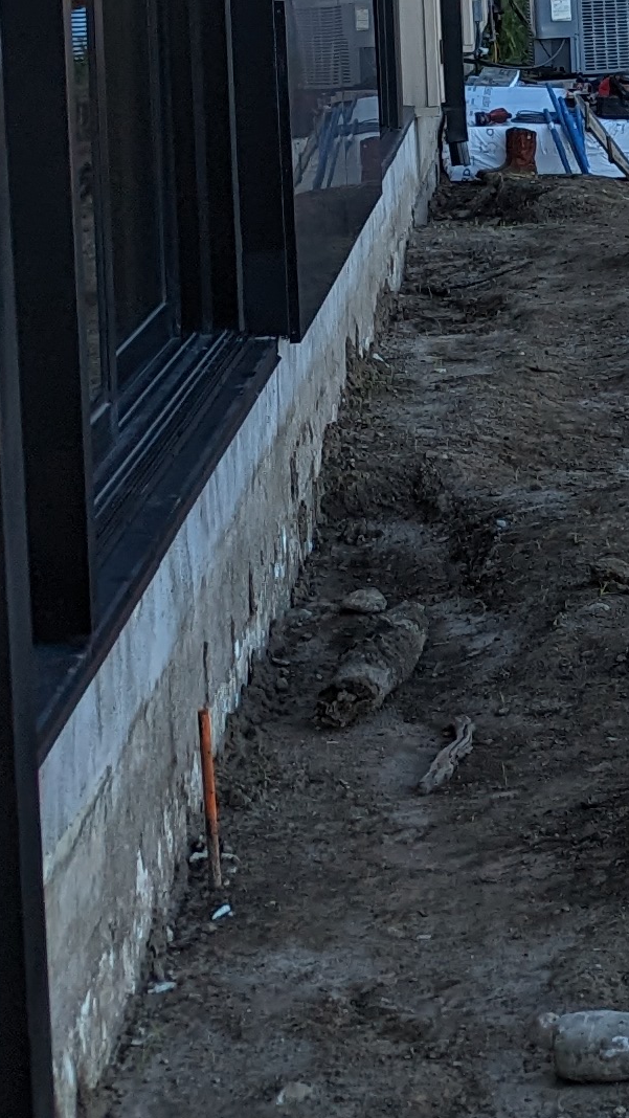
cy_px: -35
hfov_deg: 10.1
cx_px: 1646
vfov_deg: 20.6
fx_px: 2964
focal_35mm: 100
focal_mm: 6.81
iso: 46
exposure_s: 1/1029
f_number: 1.85
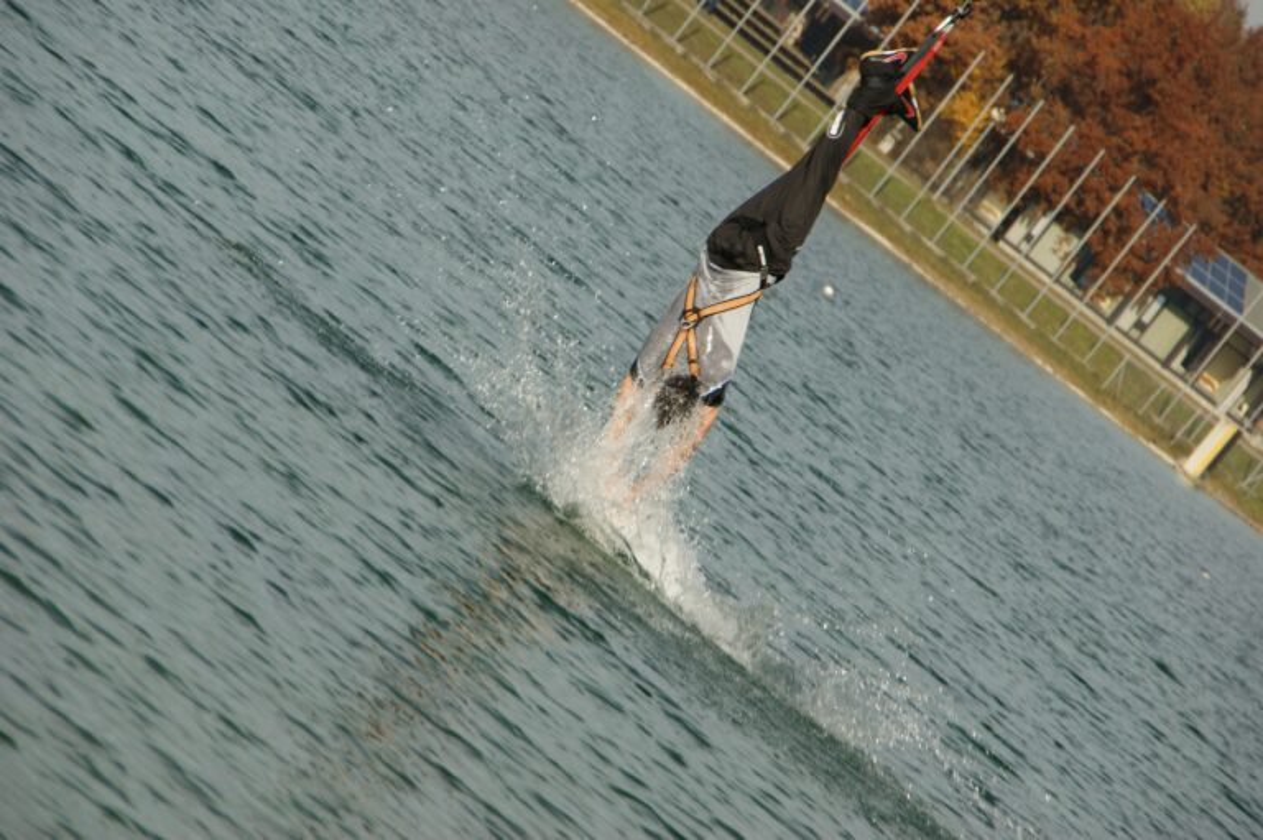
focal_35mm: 270
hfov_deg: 7.6
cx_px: 632
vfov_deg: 5.1
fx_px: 9466
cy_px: 420
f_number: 8
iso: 100
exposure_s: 1/320
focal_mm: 180
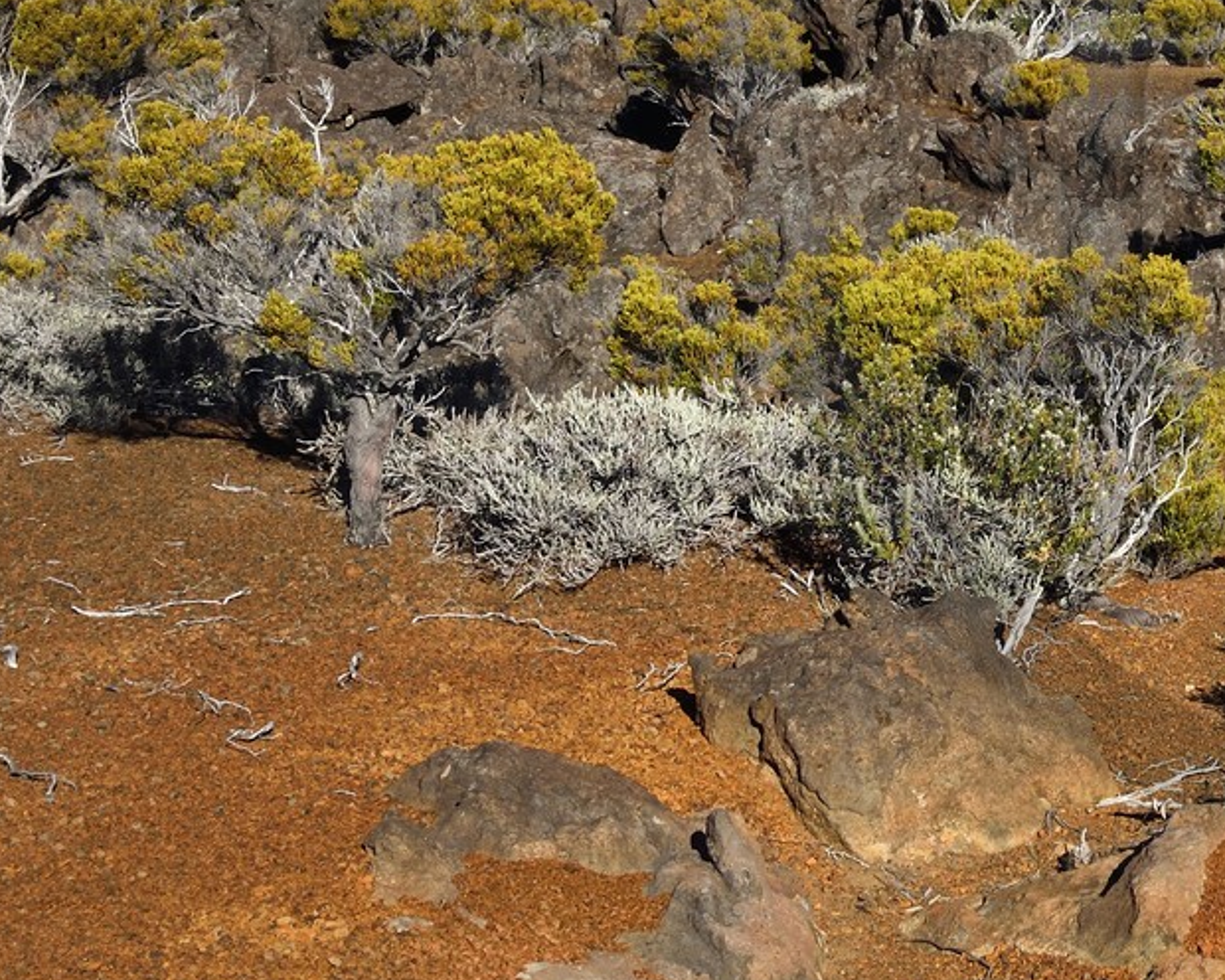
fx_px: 3335
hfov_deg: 19.4
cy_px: 65
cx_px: 1527
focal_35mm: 92
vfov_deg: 16.5
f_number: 16
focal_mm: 38
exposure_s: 1/250
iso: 200
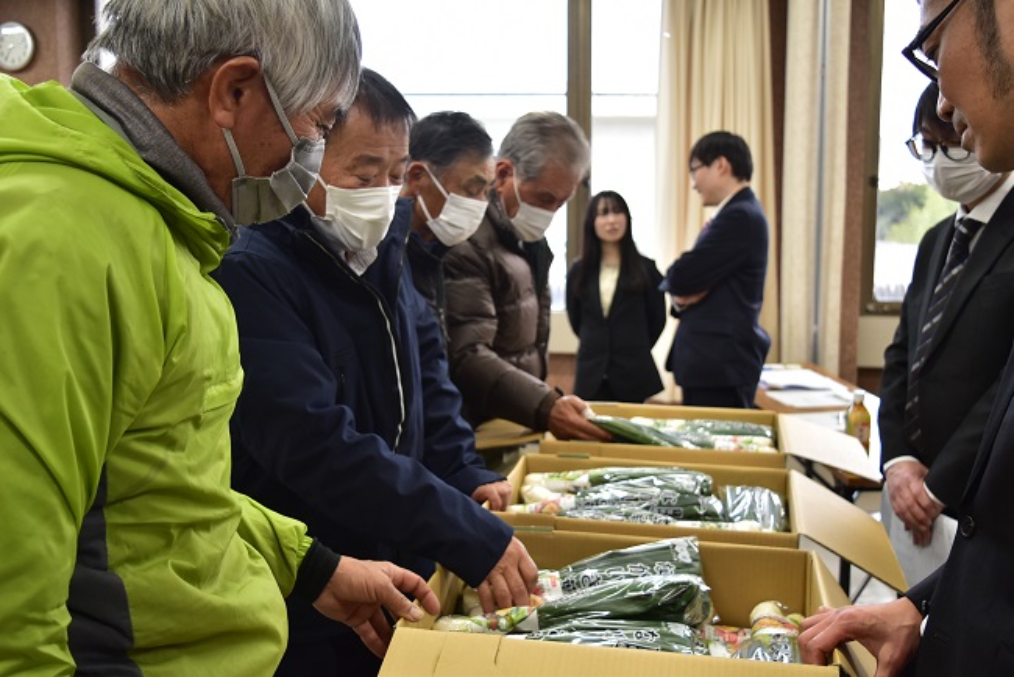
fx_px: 1014
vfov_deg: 36.9
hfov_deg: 53.1
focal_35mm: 36
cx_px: 507
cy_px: 338
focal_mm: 24
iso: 400
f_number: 4.5
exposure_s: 1/100
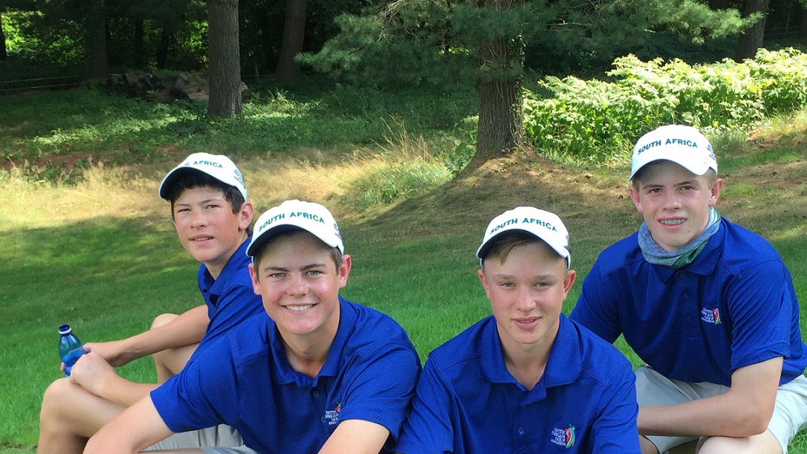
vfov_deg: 23.9
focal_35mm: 50
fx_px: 1070
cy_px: 300
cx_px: 395
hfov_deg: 41.3
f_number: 2.2
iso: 32
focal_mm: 4.15
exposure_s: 1/253
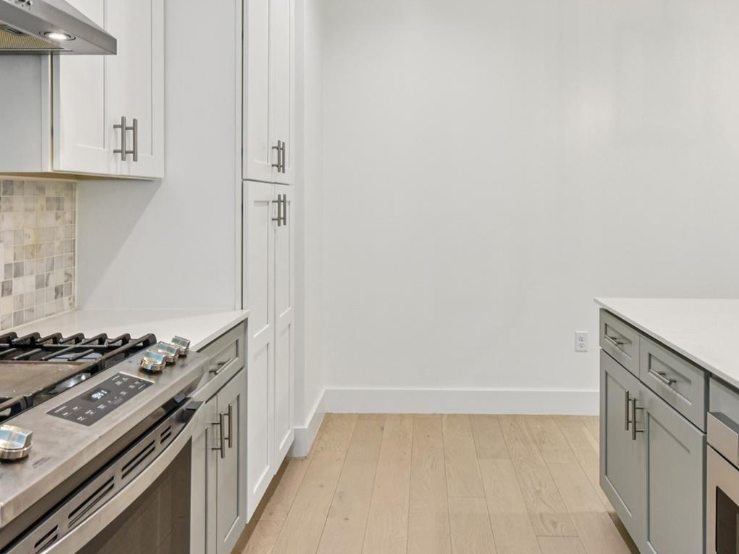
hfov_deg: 65.2
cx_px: 400
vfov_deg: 50.8
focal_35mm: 27
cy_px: 203
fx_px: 576
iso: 220
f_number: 8
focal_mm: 14
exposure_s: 1/15
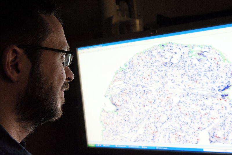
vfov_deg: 35.0
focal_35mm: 38
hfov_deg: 50.7
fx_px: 245
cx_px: 116
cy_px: 78
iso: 1600
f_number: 6.3
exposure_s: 1/100
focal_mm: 38
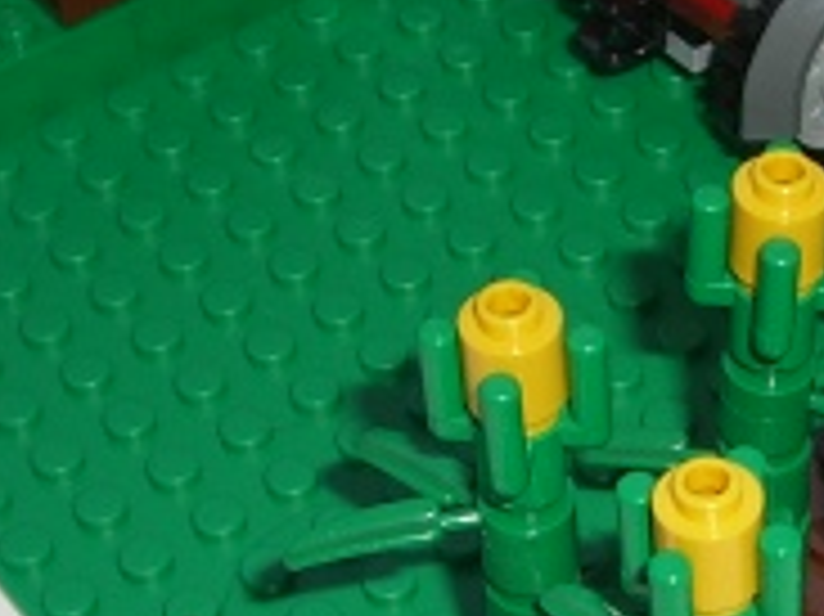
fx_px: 3164
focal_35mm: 133
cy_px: 171
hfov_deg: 14.6
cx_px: 819
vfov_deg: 11.1
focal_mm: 6.2
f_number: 2.7
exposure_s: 1/60
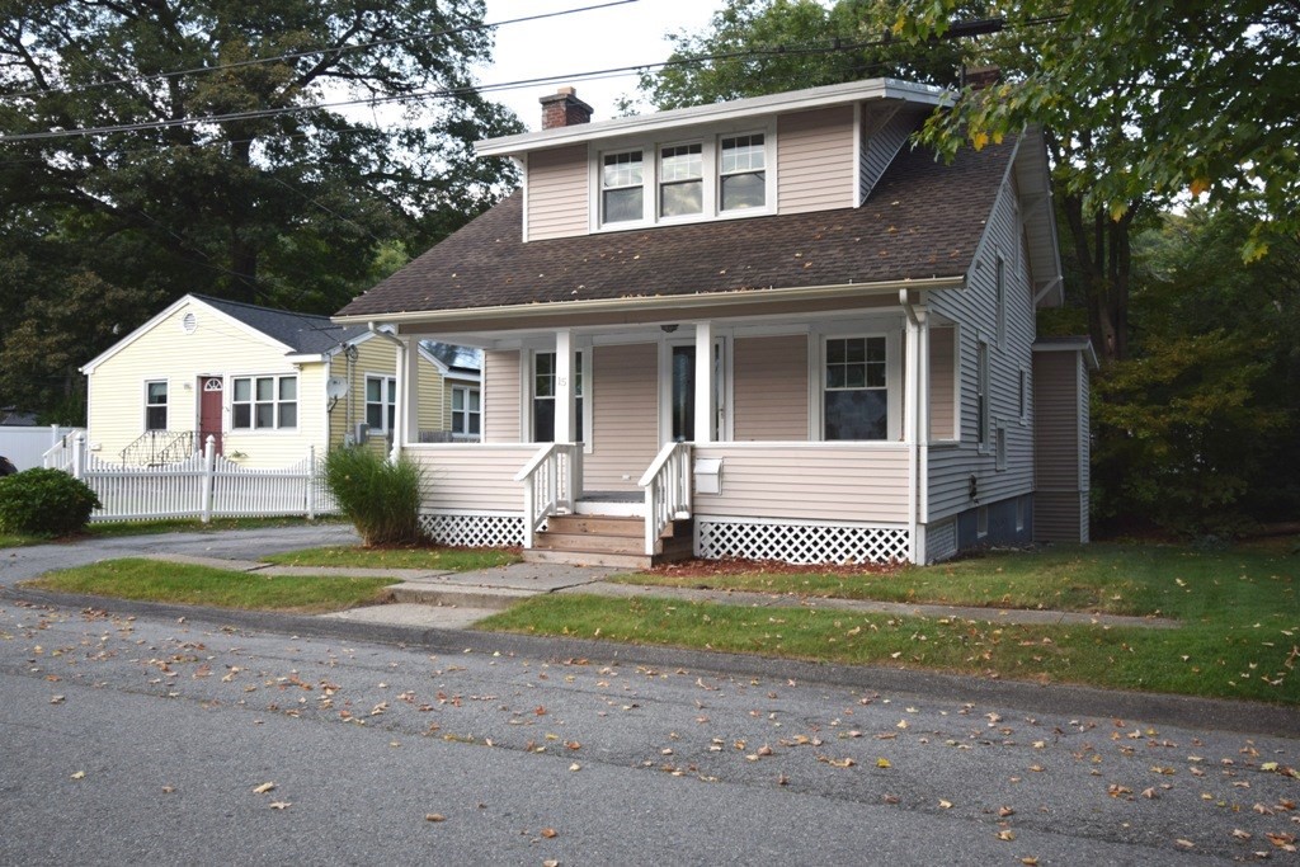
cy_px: 434
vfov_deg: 43.6
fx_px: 1083
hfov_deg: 61.9
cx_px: 650
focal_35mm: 30
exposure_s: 1/60
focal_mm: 20
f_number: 5.6
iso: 400
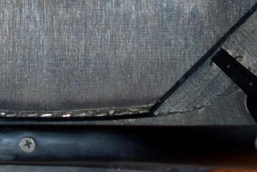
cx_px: -26
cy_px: -142
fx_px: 950
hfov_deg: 15.0
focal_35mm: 133
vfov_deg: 9.8
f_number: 3.5
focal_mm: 18
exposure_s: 1/60
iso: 1000
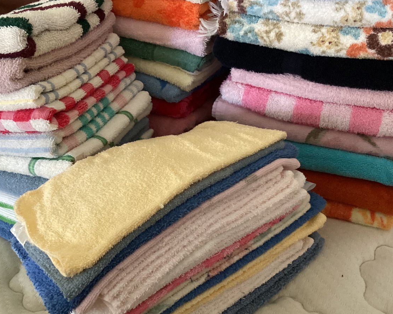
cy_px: 177
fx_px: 477
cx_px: 178
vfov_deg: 36.4
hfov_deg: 44.7
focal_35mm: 41
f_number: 2.4
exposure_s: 1/33
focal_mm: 3.3
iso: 400
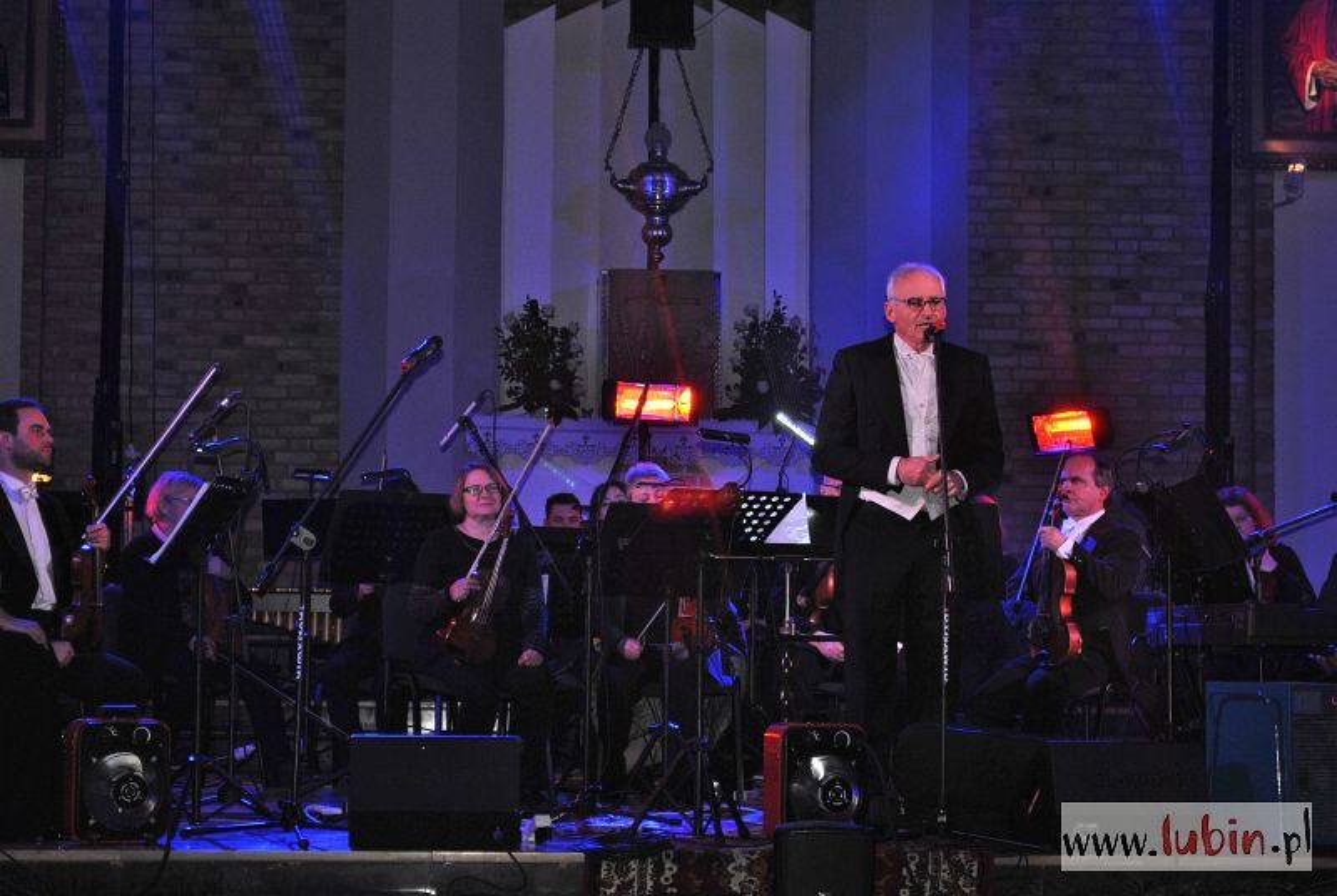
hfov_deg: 24.6
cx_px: 668
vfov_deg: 16.6
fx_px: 3068
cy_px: 448
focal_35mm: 82
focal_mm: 55
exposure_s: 1/60
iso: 200
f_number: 5.6
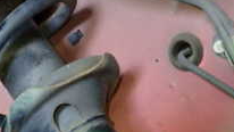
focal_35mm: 95
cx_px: 119
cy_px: 122
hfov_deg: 22.4
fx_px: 590
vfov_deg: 12.6
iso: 400
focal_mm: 5.4
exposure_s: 1/30
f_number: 2.3
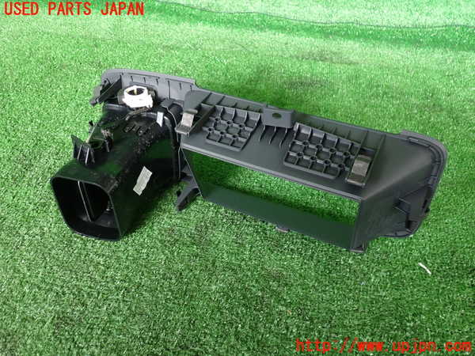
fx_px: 412
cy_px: 178
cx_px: 238
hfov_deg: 60.0
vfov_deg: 46.8
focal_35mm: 30
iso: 160
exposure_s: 1/60
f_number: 2.3
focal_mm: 5.4
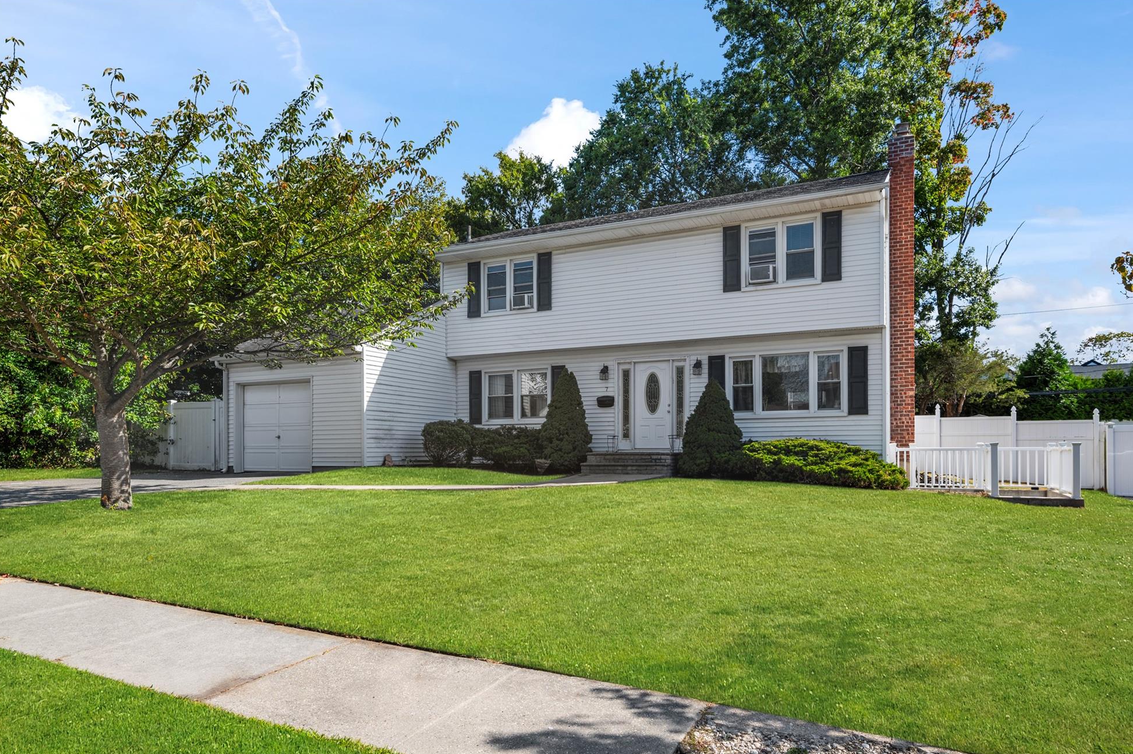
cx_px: 586
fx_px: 692
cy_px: 391
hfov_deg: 78.6
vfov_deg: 57.1
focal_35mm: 22
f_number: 8
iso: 100
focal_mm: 21
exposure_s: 1/250
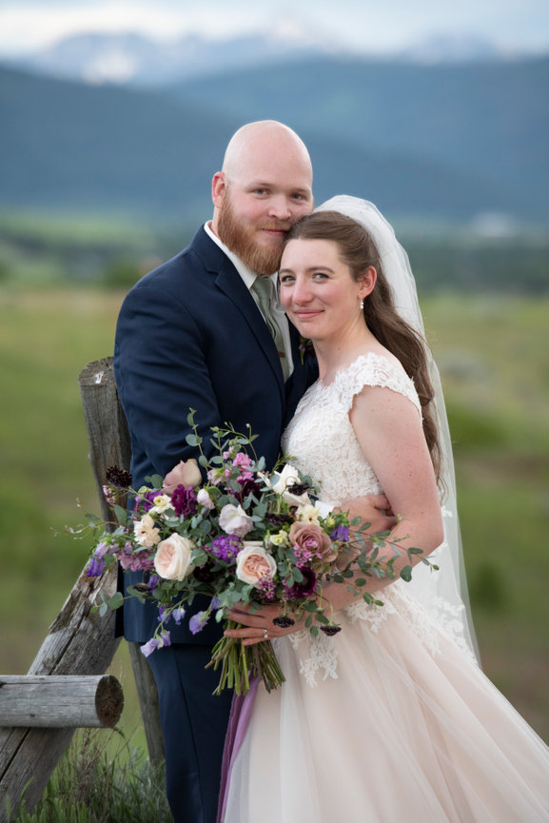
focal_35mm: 175
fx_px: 4001
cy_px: 412
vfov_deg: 11.7
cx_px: 274
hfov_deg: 7.8
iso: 1100
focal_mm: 175
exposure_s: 1/180
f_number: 4
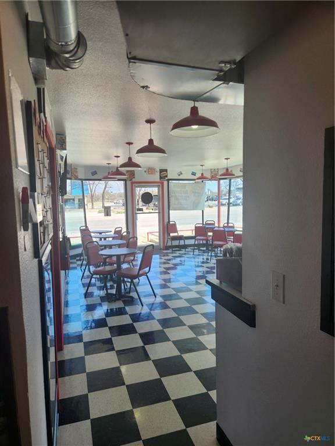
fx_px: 297
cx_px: 168
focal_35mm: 23
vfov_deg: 73.9
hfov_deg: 58.9
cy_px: 223
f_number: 1.8
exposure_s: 1/172
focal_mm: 5.4
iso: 20
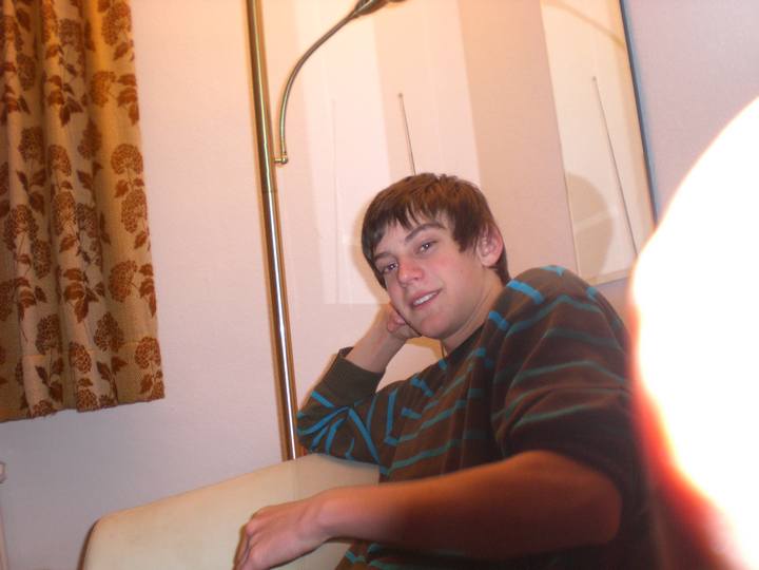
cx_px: 380
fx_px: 833
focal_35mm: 38
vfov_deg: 37.7
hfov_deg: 49.0
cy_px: 285
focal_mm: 6.3
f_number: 3.1
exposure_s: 1/60
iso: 200
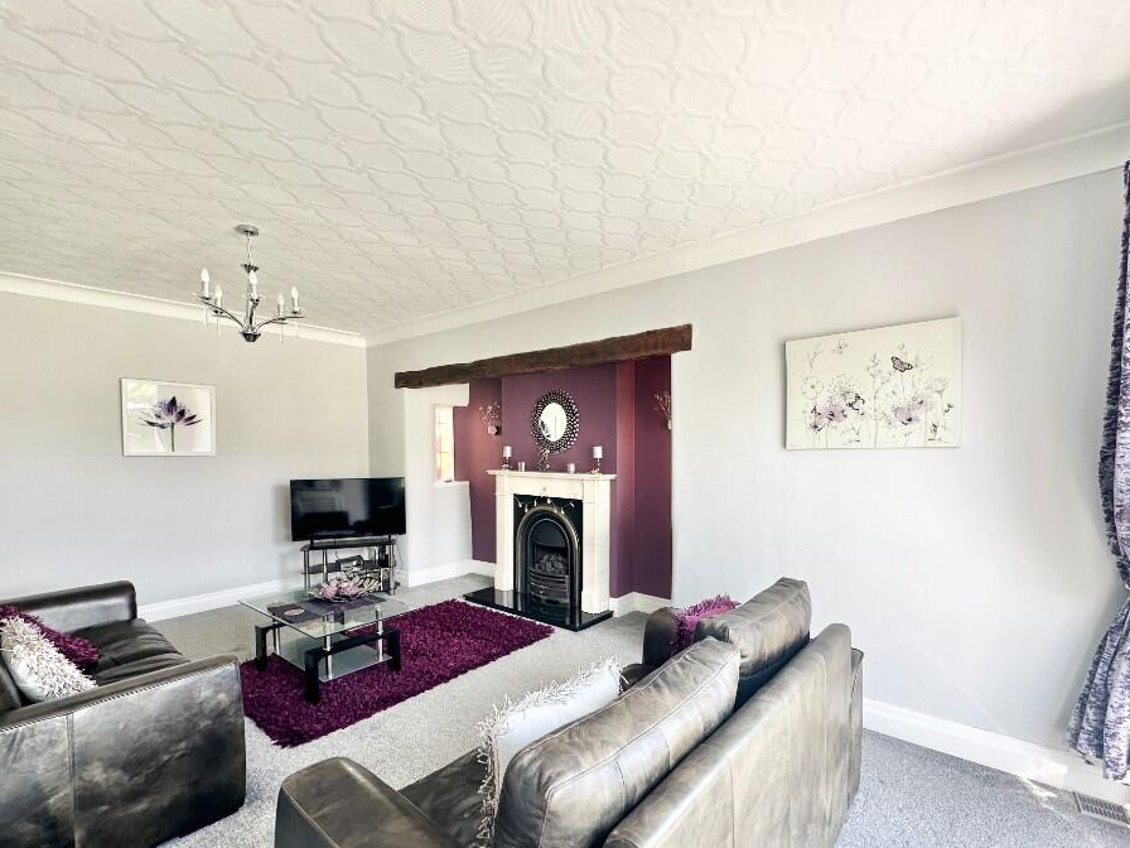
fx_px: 522
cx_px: 600
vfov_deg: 77.8
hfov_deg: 94.4
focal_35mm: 16
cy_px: 472
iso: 64
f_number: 2.2
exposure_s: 1/99
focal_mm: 2.22
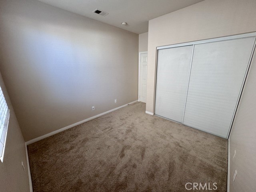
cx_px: 128
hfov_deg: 102.1
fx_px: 104
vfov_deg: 85.7
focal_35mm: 14
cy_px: 96
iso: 160
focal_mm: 2.22
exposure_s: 1/99
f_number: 2.2
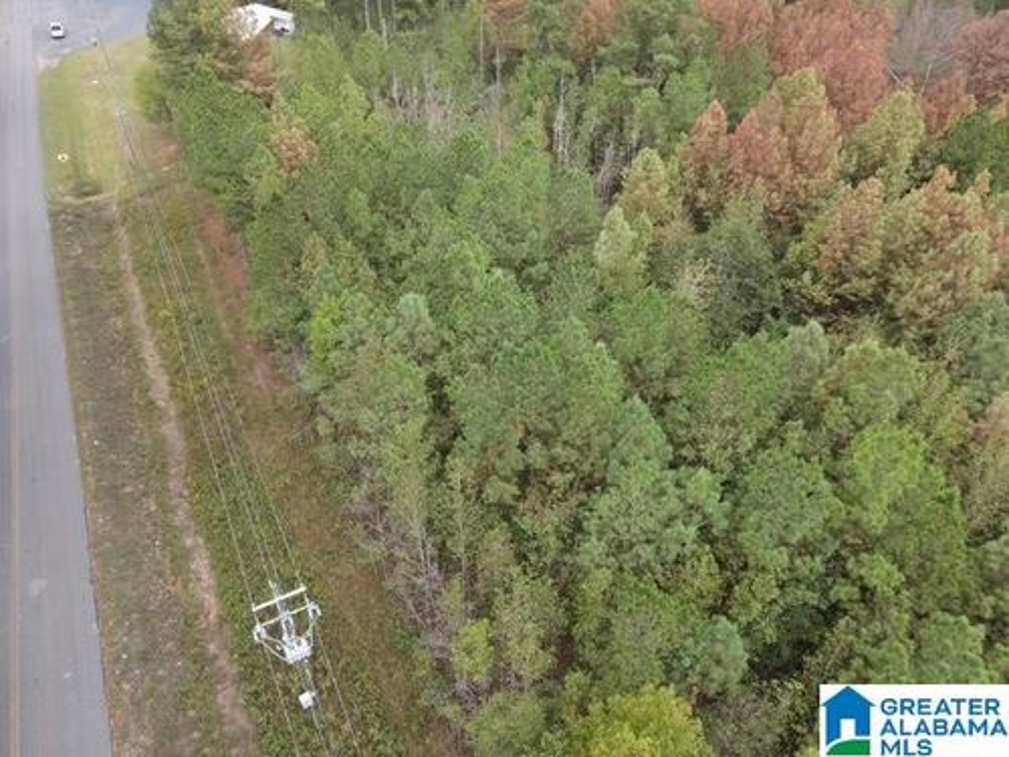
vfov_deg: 56.8
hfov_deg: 71.6
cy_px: 378
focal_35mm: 24
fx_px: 700
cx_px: 504
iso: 100
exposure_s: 1/80
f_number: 2.8
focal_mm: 4.5
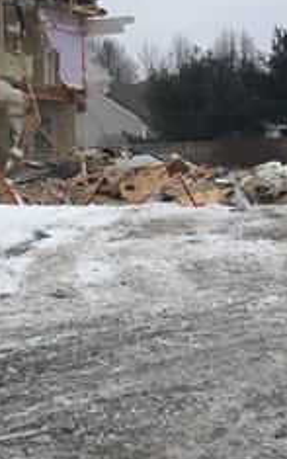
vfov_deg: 23.9
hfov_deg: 14.1
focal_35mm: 85
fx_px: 1063
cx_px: -184
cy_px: 76
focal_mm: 4.15
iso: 25
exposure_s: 1/1221
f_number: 2.2
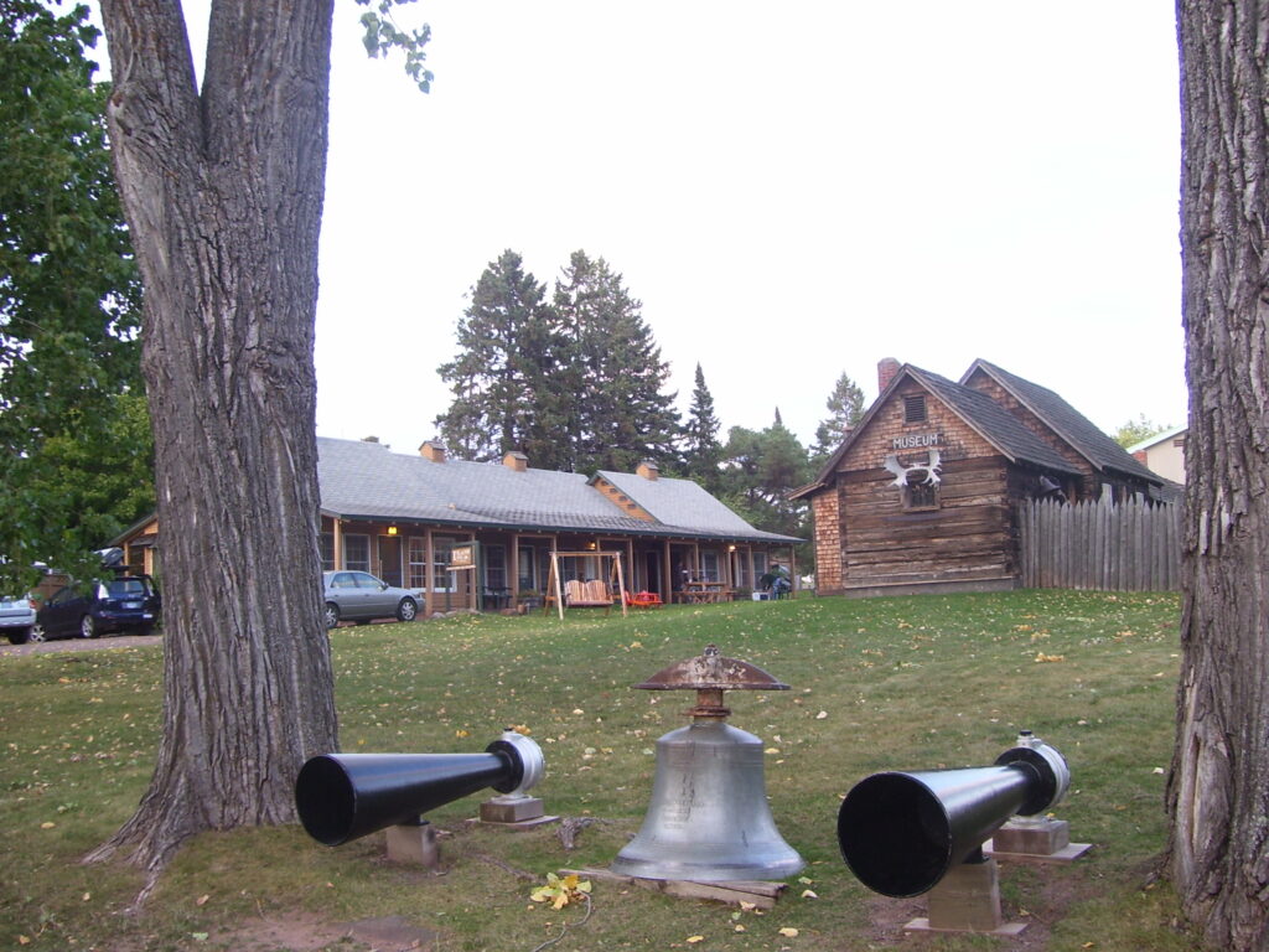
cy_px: 476
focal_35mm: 36
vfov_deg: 39.7
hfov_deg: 51.4
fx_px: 1320
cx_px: 634
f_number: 2.7
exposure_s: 1/60
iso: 80
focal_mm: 6
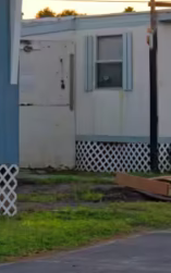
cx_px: -3
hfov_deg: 7.3
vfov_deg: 11.7
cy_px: 60
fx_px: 1334
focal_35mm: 179
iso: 1600
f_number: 16
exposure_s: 1/80
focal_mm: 43
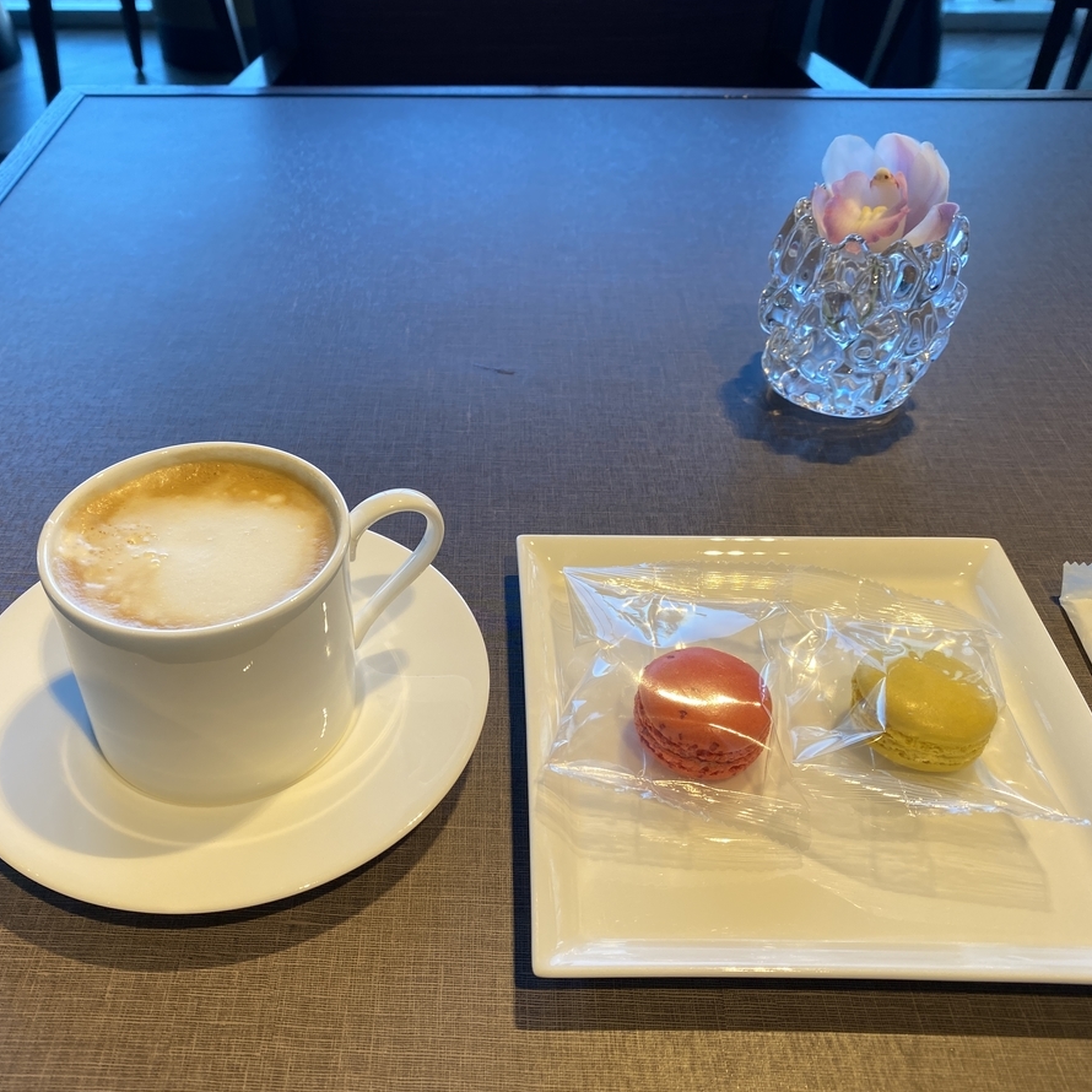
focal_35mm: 31
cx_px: 459
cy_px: 546
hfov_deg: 52.3
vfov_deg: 52.5
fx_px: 1106
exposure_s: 1/301
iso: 50
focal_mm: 4.25
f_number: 1.8
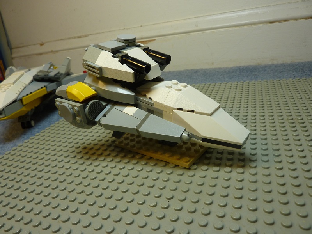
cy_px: 117
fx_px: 225
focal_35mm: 25
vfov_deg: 54.9
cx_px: 156
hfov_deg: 69.4
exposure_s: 1/60
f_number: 3.3
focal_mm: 4.1
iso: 80
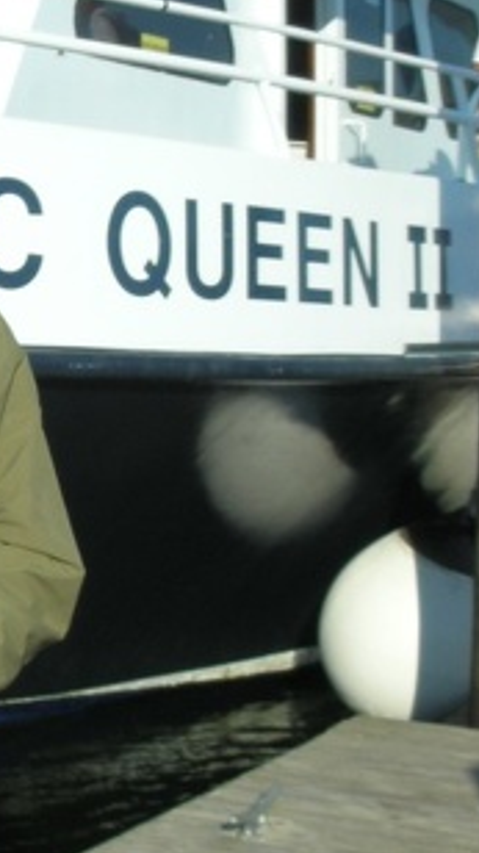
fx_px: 2215
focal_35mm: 98
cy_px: 316
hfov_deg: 12.0
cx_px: -138
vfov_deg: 21.7
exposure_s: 1/120
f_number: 7.9
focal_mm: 5.8
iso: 55
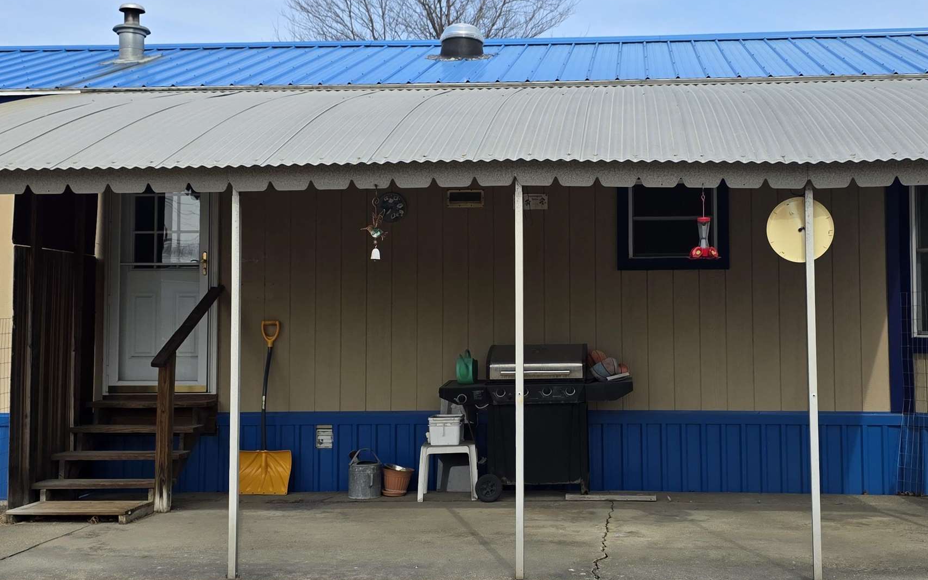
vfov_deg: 29.2
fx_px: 1113
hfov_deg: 45.0
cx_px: 558
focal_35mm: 44
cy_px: 271
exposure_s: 1/3972
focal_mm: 6.3
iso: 80
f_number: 1.7
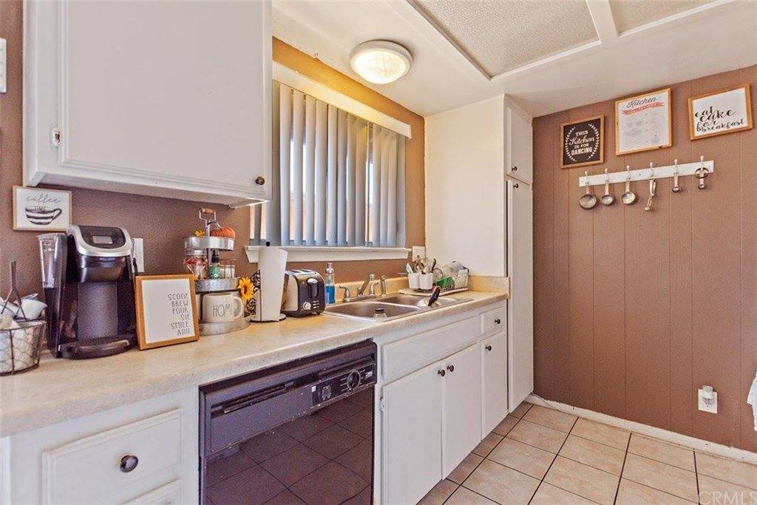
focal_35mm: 15
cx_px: 378
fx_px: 315
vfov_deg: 77.3
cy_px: 252
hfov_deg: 100.4
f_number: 4.5
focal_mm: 10
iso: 125
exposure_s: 1/50
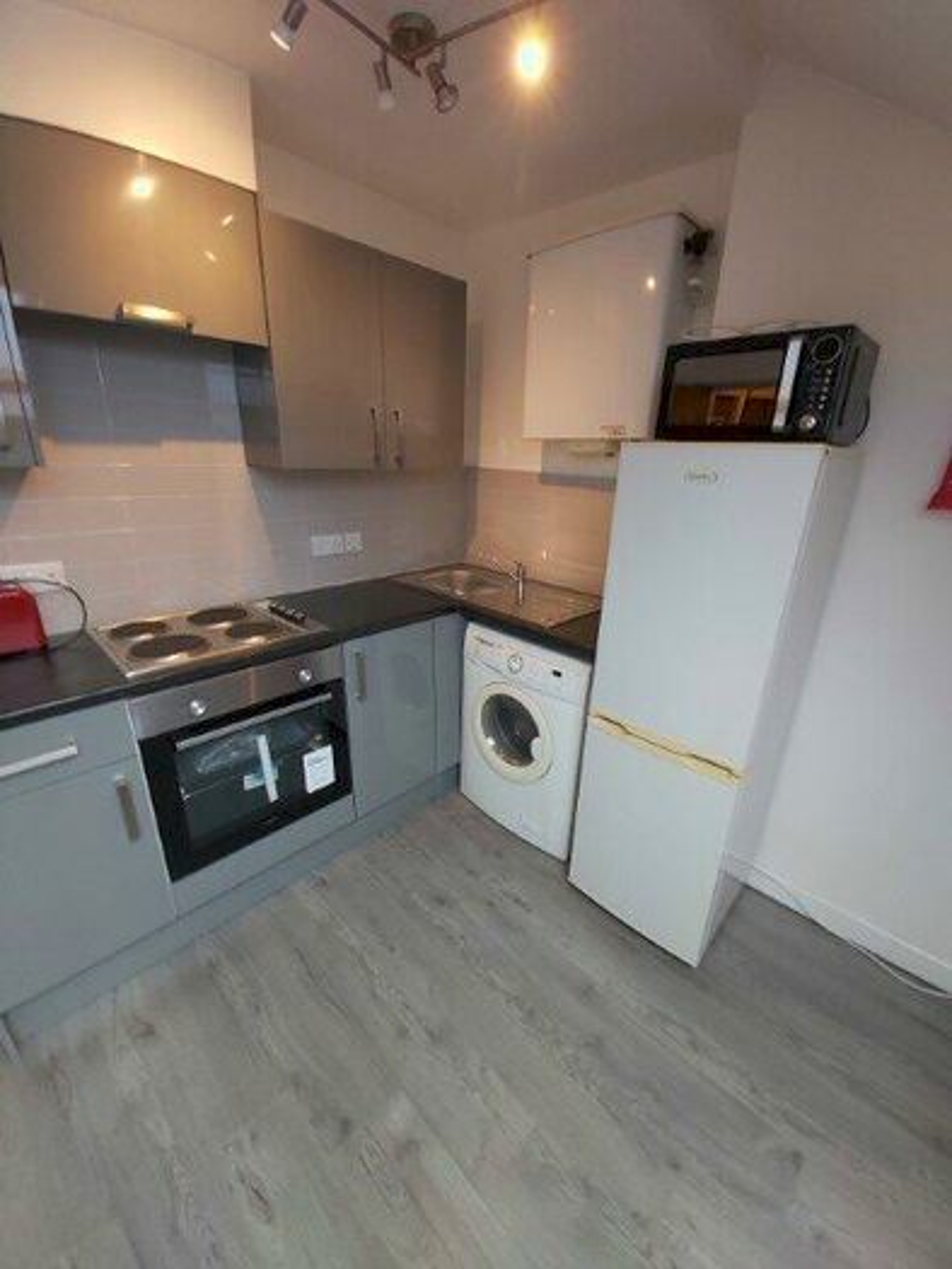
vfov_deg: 110.5
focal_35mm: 12
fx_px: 440
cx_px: 476
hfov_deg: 94.5
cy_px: 634
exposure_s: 1/50
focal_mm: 1.42
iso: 80
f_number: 2.2
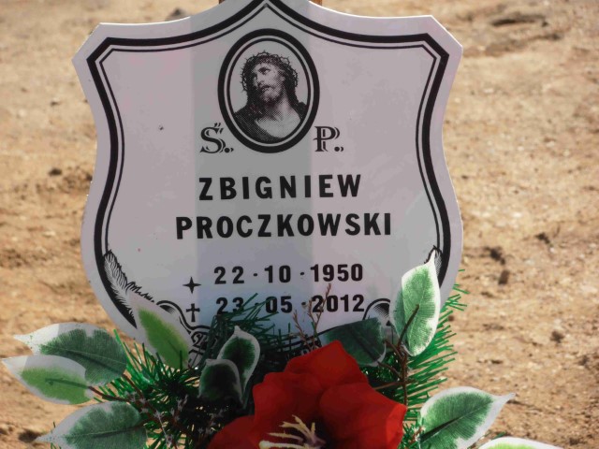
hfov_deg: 10.0
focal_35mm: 198
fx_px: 3426
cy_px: 224
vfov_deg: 7.5
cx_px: 300
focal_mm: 35.05
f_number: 5.8
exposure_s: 1/320
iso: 80
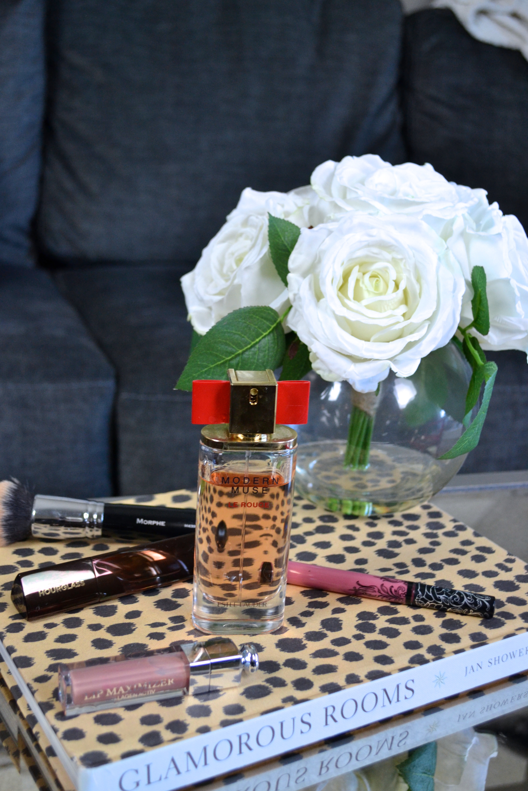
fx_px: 990
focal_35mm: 45
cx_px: 264
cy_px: 396
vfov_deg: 43.6
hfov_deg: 29.9
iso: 800
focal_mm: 30
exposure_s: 1/80
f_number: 4.5
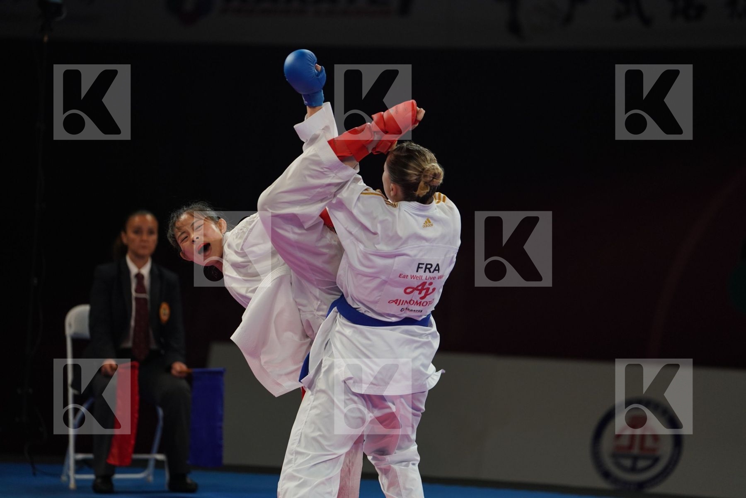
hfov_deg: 10.3
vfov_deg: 6.9
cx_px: 373
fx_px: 4144
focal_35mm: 200
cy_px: 249
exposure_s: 1/1000
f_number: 2.8
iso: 1250
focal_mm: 200
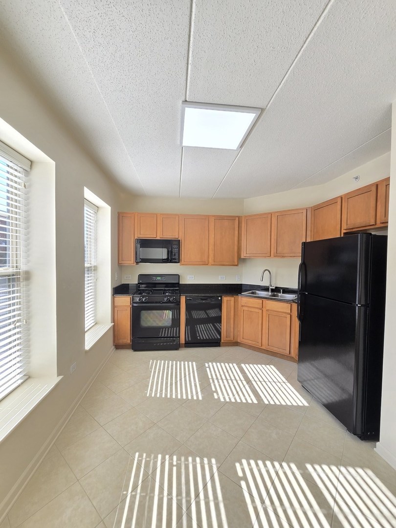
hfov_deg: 89.9
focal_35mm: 13
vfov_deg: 106.2
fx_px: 198
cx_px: 198
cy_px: 264
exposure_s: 1/120
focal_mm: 2.2
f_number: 2.2
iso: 50
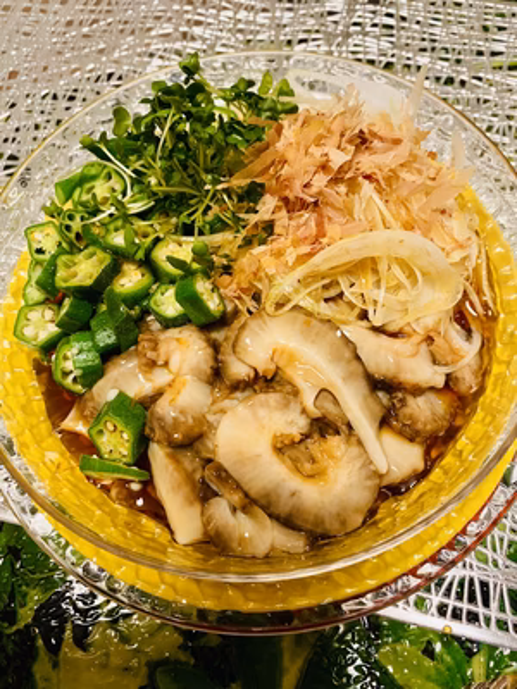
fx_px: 498
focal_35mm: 25
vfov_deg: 69.4
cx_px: 258
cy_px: 344
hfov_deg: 54.9
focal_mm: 4.25
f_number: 1.8
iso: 320
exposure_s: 1/60
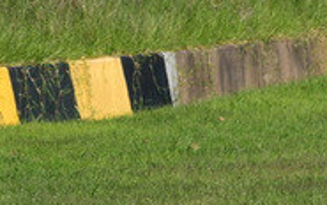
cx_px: 627
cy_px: 235
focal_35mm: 1321
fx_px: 11783
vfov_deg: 1.0
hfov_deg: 1.6
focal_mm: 200
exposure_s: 1/640
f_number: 13
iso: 400
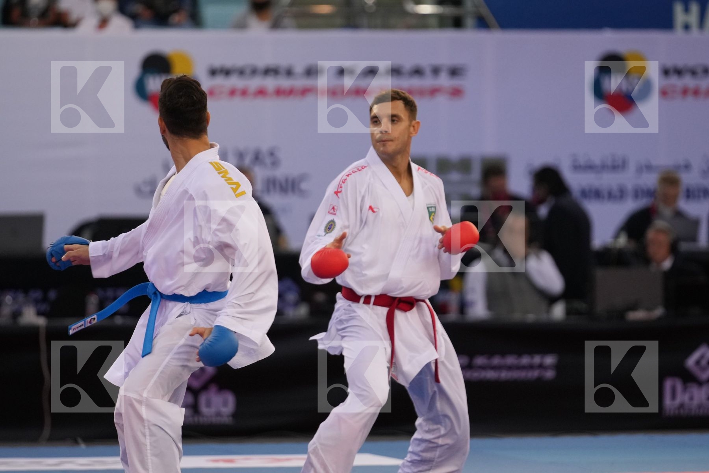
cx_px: 354
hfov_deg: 6.9
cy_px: 236
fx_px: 5908
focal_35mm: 300
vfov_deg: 4.6
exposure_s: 1/1000
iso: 1600
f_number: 2.8
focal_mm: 200
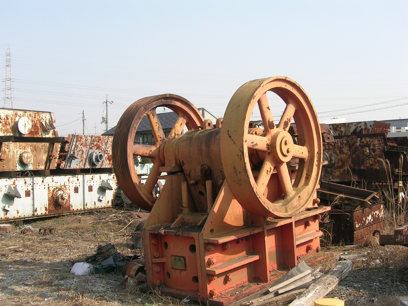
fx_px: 566
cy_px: 153
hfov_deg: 39.7
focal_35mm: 48
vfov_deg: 30.3
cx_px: 204
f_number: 5.3
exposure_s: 1/218
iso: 50
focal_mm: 7.3
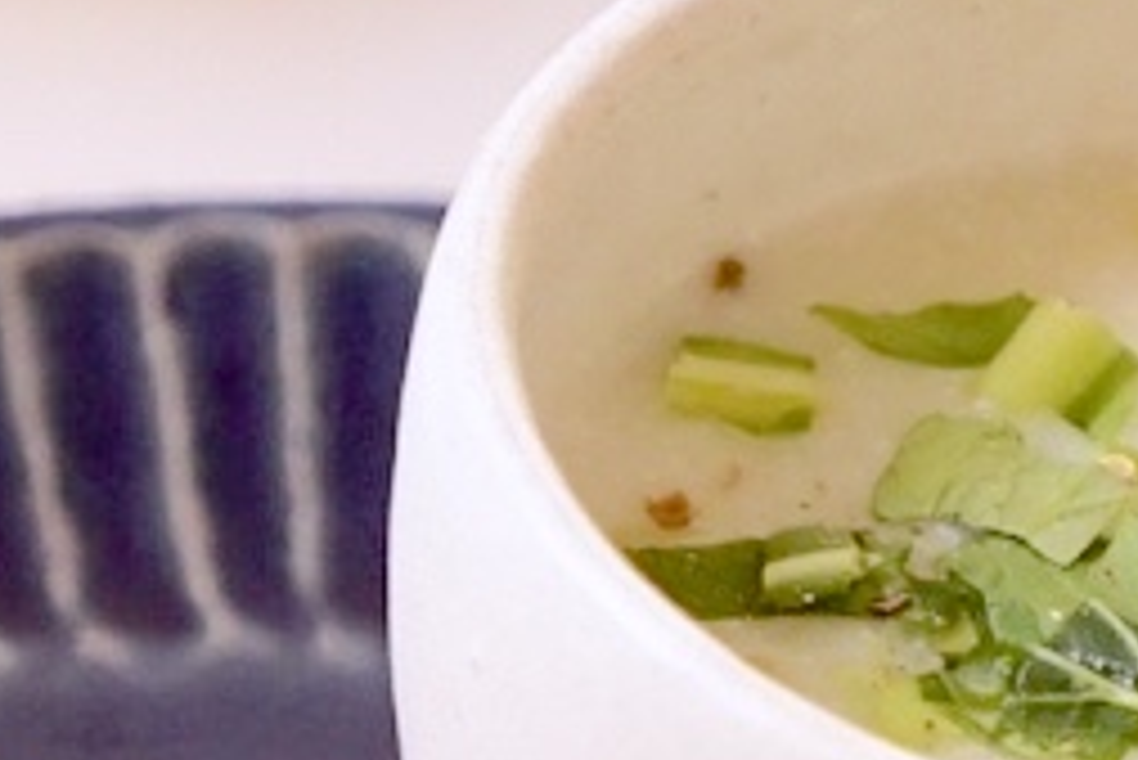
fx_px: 14169
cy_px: 1286
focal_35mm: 448
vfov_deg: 3.1
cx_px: -355
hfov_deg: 4.6
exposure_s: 1/100
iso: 1250
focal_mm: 70
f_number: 5
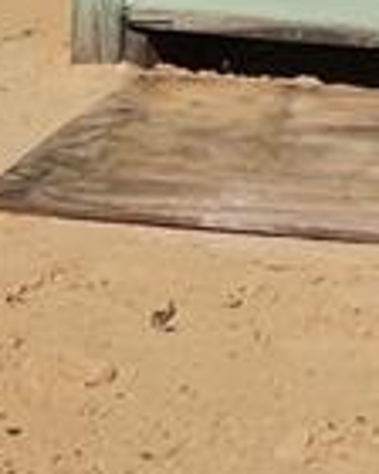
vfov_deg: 8.9
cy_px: -721
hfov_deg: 7.8
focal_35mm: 192
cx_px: 687
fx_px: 2692
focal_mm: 5.4
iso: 20
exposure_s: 1/3733
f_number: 1.8
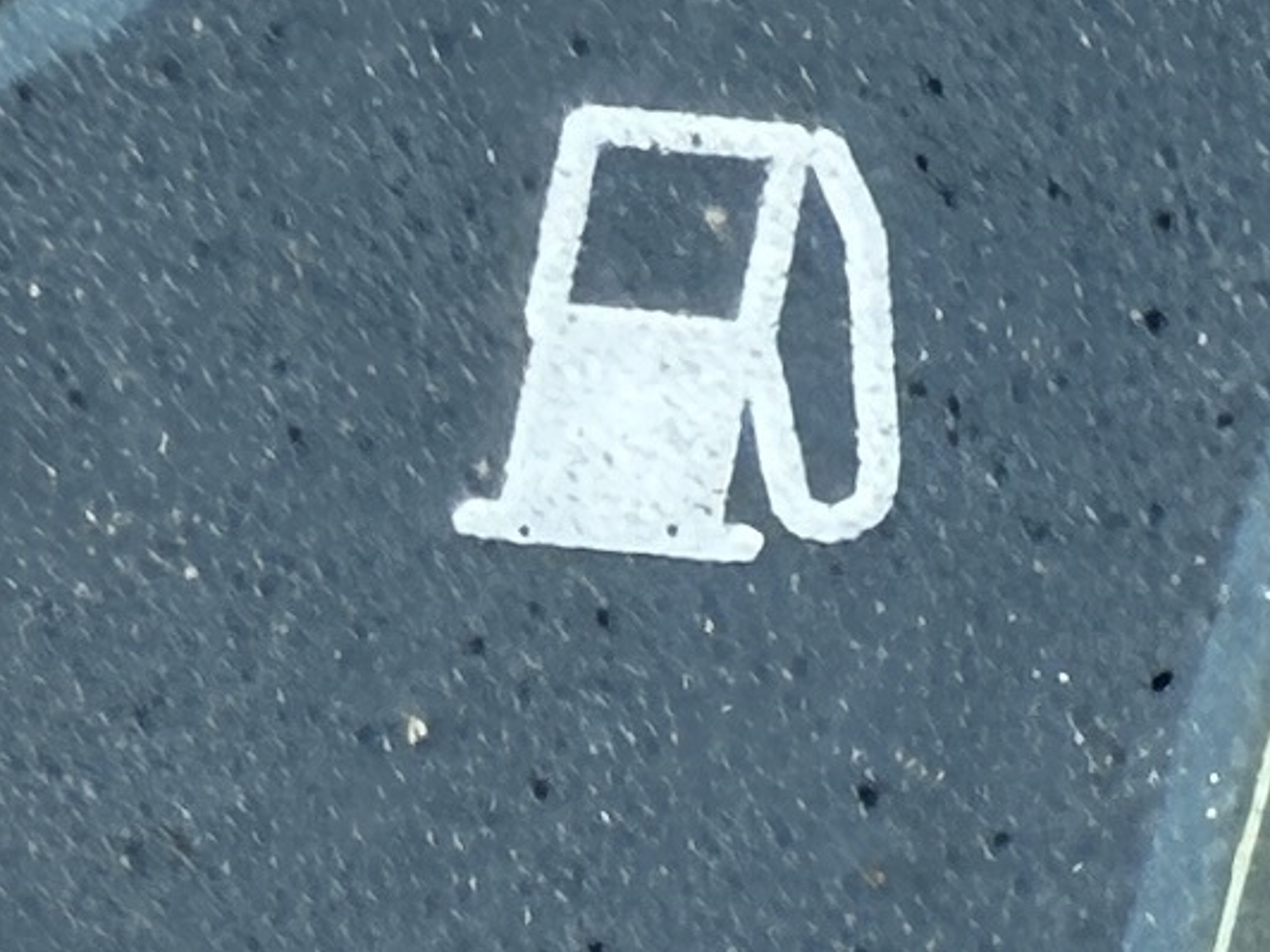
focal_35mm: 182
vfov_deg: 7.0
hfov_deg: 10.2
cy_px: 3190
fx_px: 6677
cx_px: 2416
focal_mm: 2.22
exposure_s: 1/99
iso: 40
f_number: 2.2
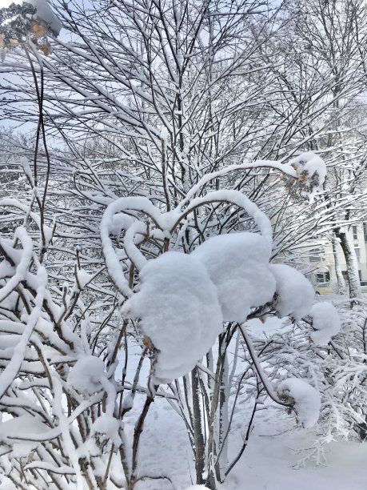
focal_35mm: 29
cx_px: 184
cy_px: 245
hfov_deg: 48.2
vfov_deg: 61.7
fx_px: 410
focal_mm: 4.15
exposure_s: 1/625
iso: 25
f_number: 2.2
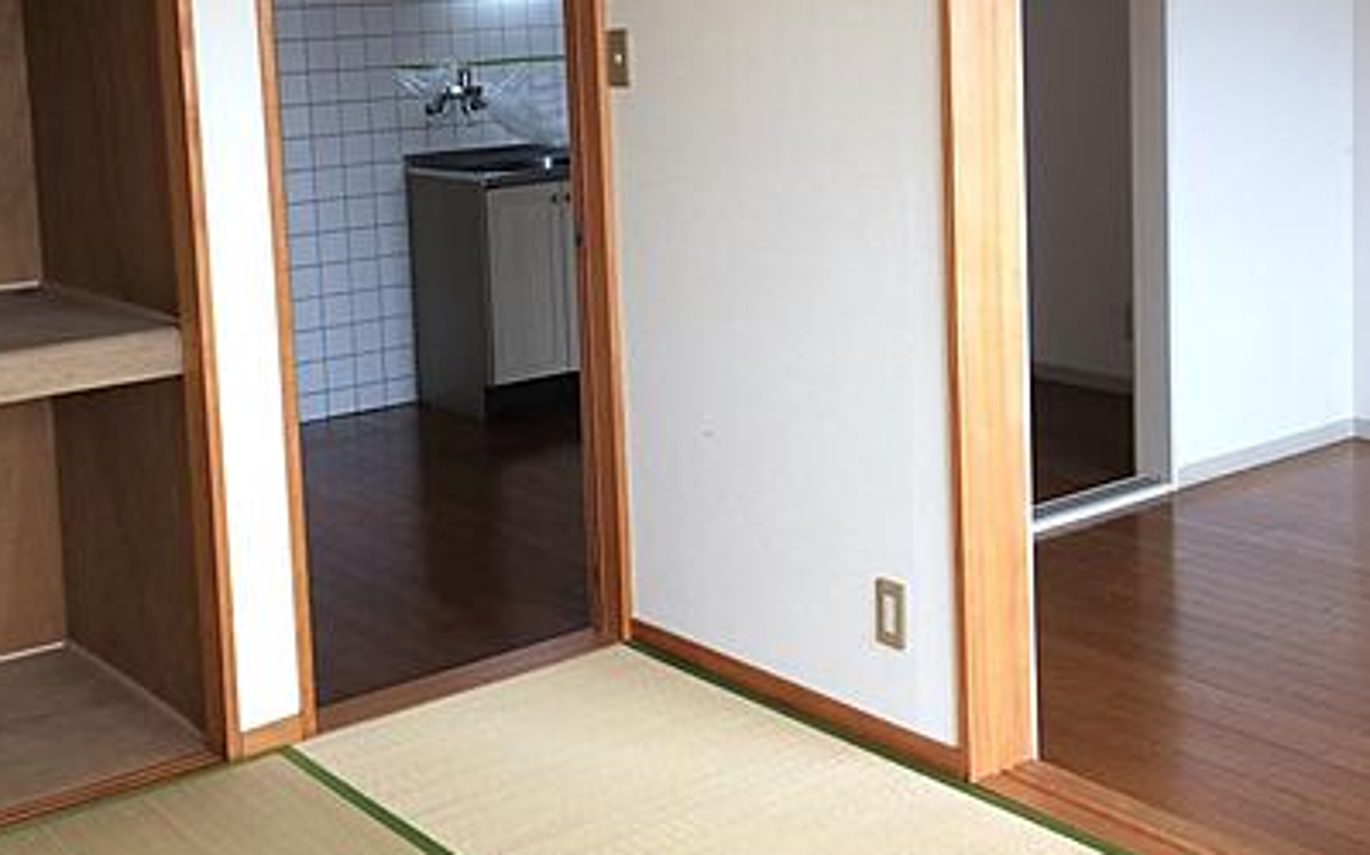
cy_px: 192
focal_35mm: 51
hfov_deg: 39.5
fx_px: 1903
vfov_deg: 25.0
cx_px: 776
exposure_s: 1/30
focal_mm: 4.12
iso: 50
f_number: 2.2
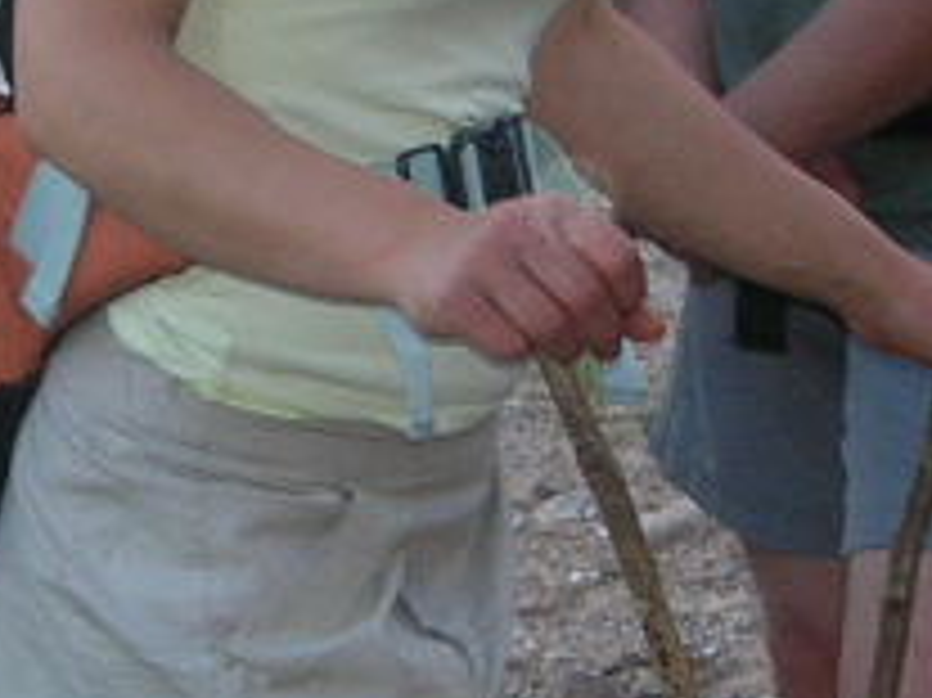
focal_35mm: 223
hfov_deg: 8.9
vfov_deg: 6.7
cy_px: 405
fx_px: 6001
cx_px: 216
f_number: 3.1
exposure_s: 1/60.1
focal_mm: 7.5
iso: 62
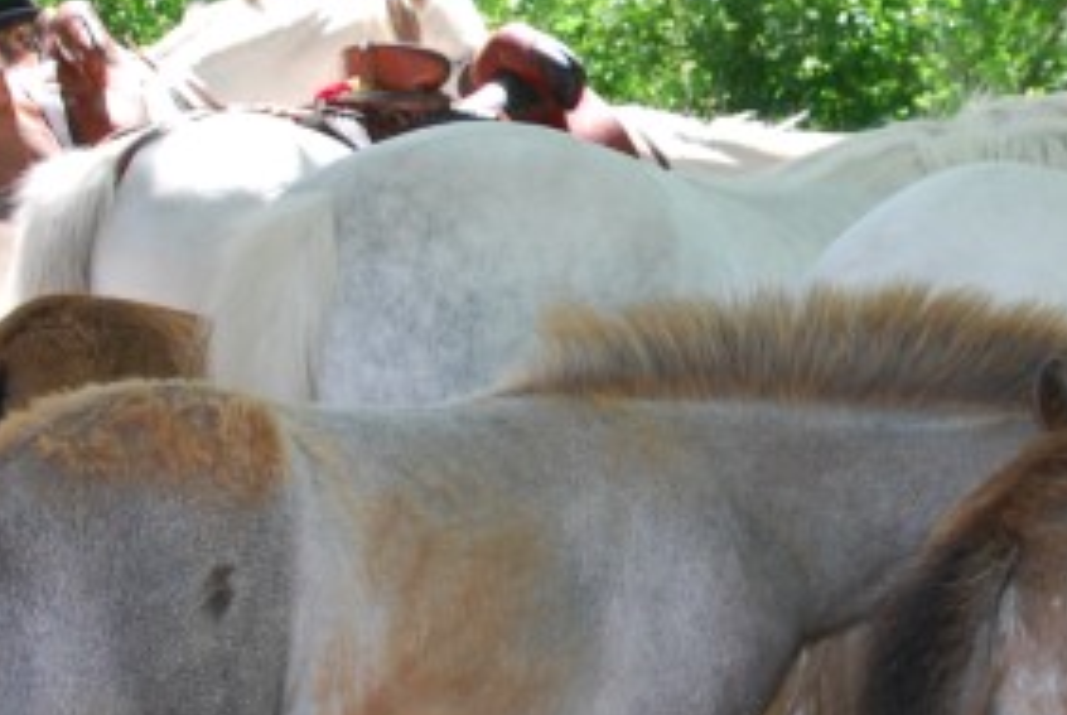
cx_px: 770
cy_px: 348
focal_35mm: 95
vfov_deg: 14.5
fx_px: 2820
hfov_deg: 21.3
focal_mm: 20
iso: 400
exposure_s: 1/200
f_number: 6.3
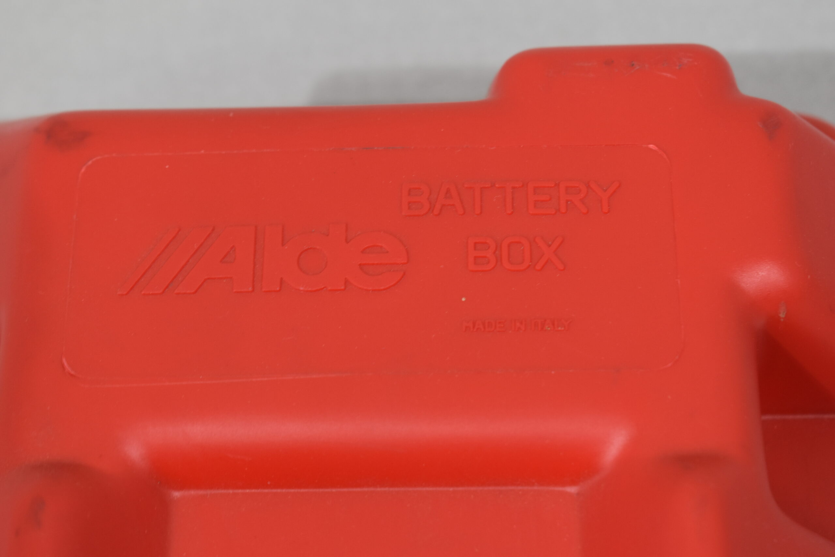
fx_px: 1914
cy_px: 278
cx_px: 418
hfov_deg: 24.6
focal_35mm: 82
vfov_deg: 16.6
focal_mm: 55
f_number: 5.6
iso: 450
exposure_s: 1/60
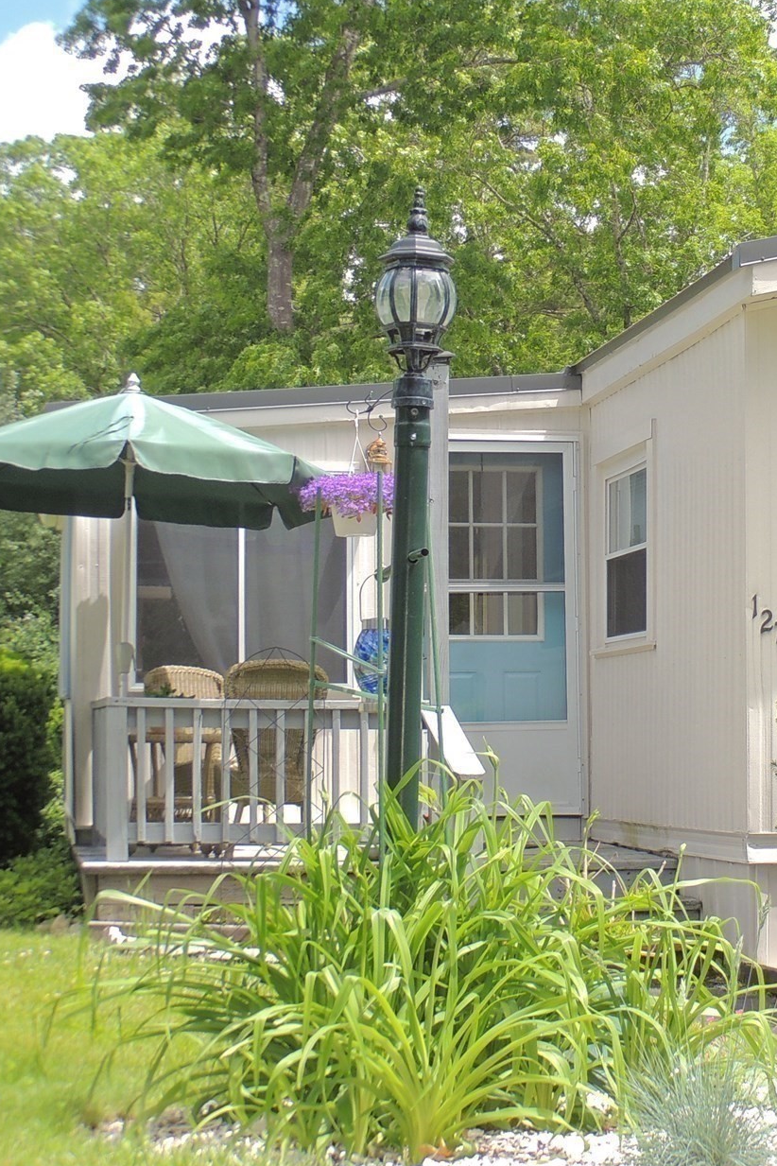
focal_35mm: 95
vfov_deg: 21.5
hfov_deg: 14.2
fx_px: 3075
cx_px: 794
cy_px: 569
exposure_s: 1/400
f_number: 3.7
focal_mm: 9.8
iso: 100
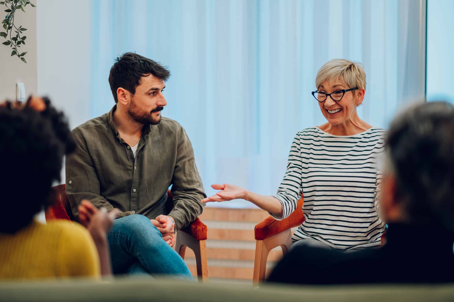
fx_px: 1071
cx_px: 227
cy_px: 151
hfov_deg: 23.9
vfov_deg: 16.0
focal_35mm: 85
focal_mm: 85
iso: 320
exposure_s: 1/200
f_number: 1.8
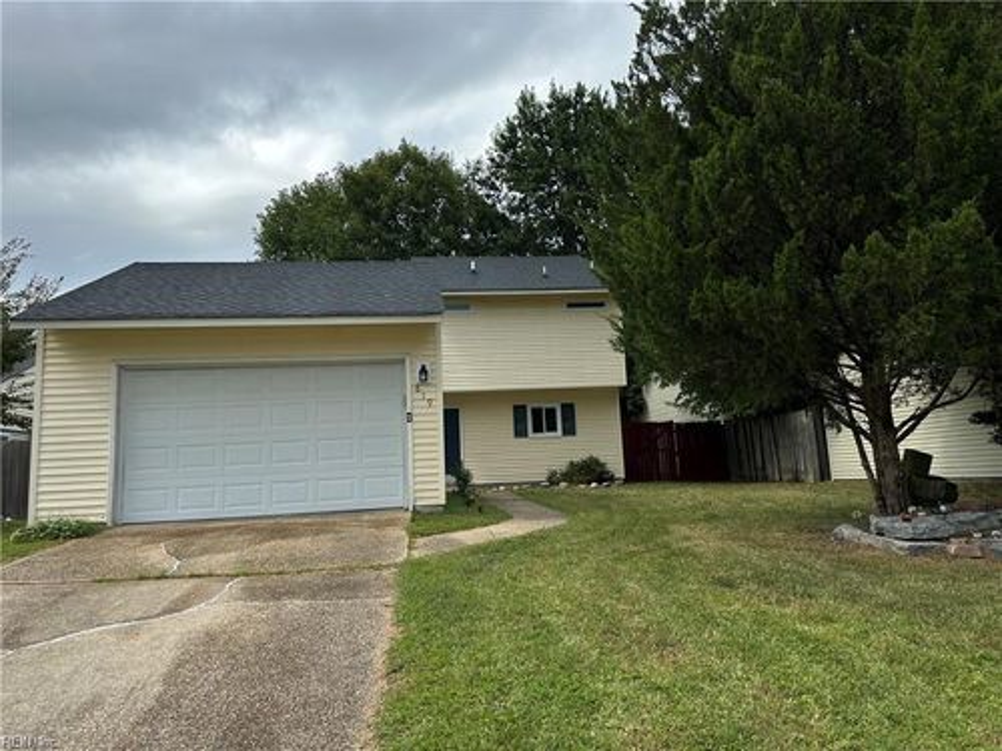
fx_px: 695
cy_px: 376
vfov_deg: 56.8
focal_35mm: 24
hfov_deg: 71.6
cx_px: 501
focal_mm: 6.86
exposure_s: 1/3247
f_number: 1.78
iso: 80
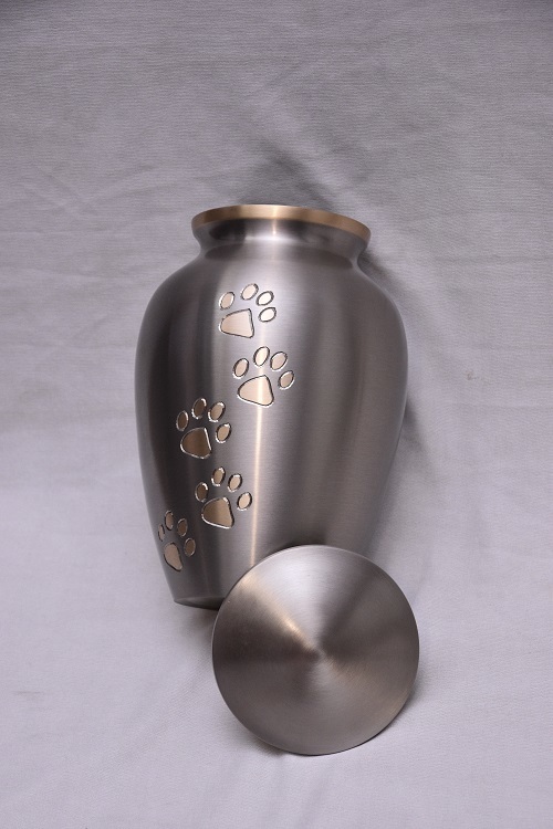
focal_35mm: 105
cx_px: 276
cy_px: 414
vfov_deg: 19.5
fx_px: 2419
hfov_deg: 13.0
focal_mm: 70
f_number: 7.1
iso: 800
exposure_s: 1/125
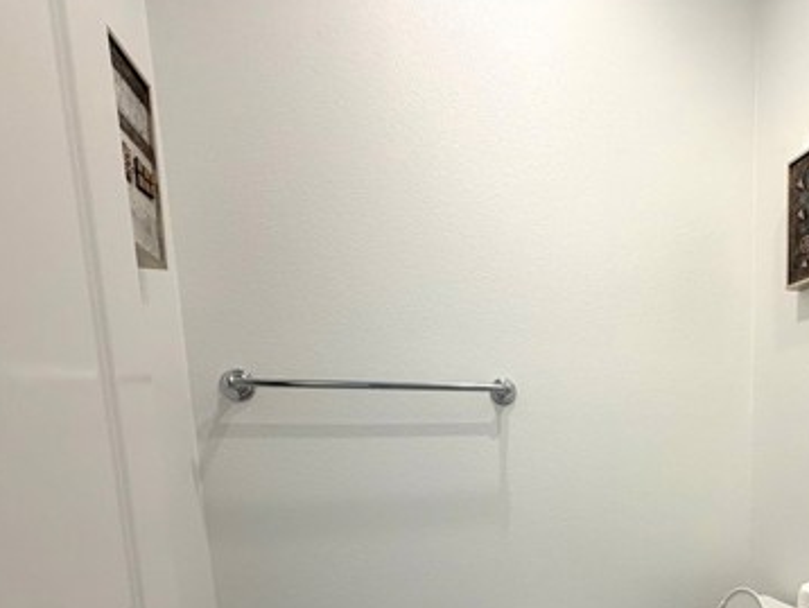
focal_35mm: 25
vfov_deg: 50.0
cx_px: 640
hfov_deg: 63.7
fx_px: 585
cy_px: 524
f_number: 2.2
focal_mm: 2.22
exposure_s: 1/120
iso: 125
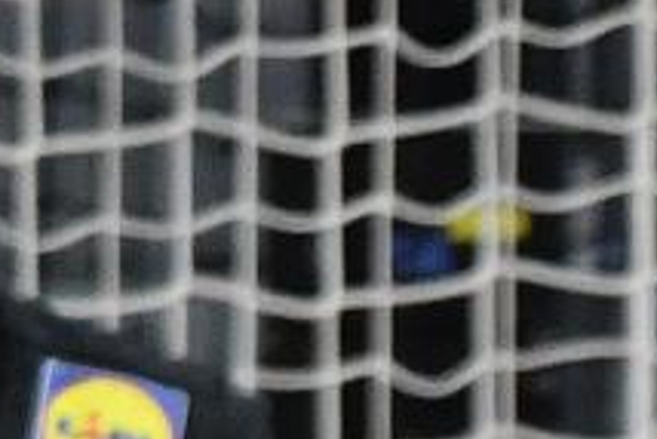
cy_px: 1368
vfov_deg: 0.6
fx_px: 42331
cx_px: 1022
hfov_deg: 0.9
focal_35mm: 2318
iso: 3200
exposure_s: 1/1250
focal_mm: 310
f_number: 4
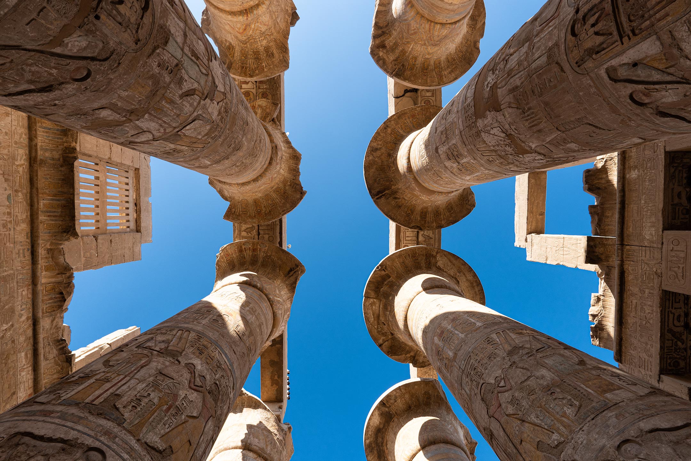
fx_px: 317
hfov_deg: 95.0
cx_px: 346
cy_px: 230
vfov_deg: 72.1
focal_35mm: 16
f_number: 8
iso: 100
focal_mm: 11
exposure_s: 1/100
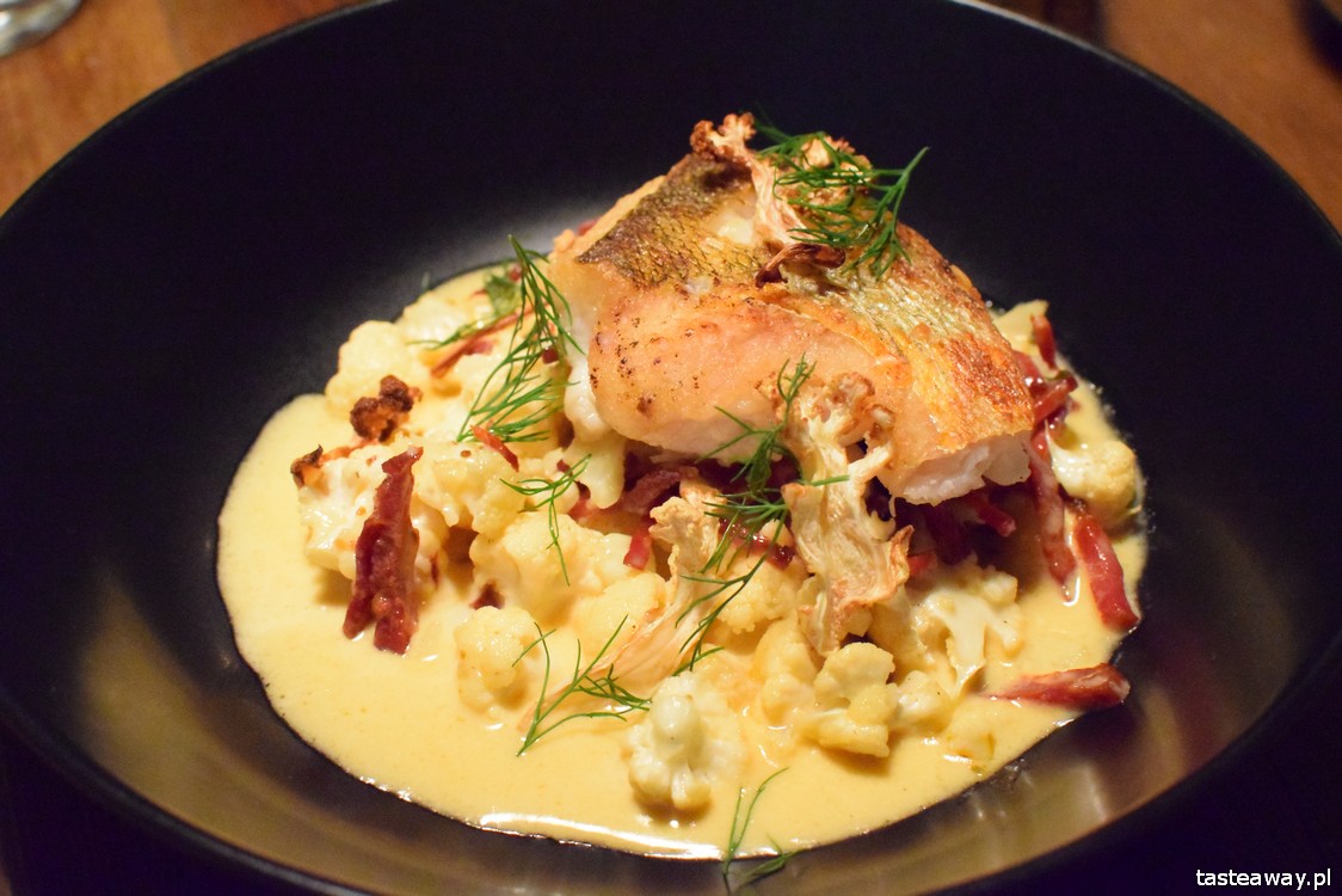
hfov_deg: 37.8
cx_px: 671
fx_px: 1957
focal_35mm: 52
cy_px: 448
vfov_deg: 25.8
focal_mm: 35
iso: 12800
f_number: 7.1
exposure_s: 1/100
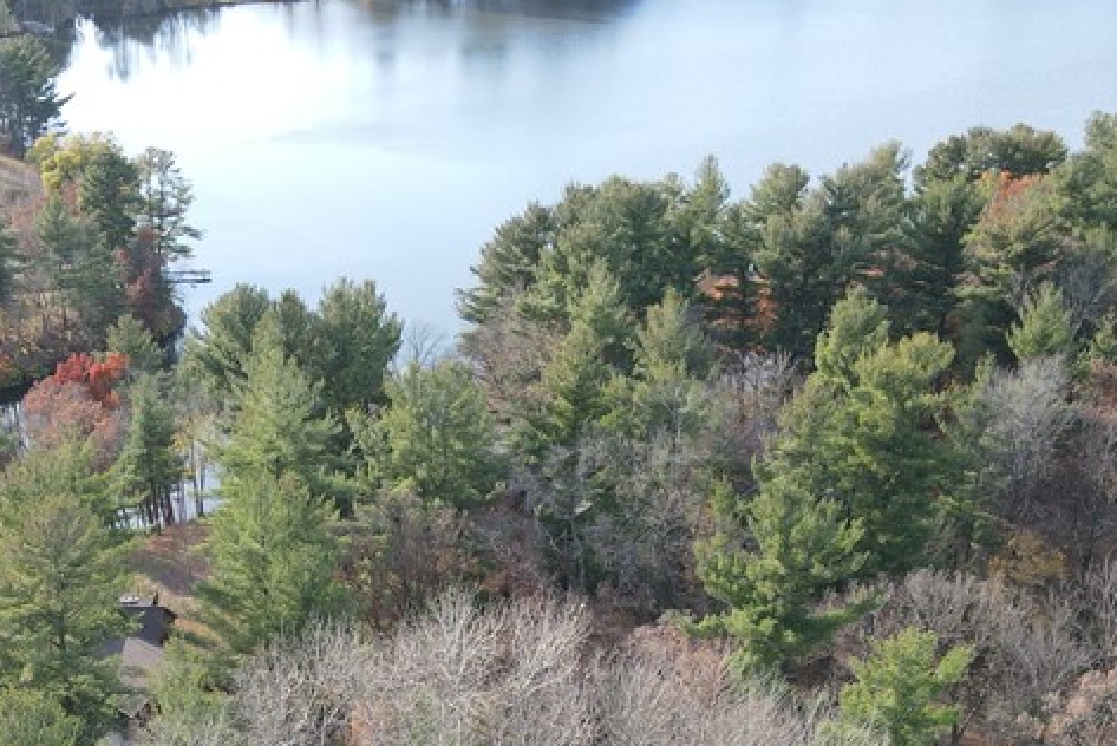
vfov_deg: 24.4
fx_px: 1676
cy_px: 656
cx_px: 411
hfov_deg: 36.6
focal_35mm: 54
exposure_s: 1/90
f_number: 2.8
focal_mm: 4.5
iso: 100
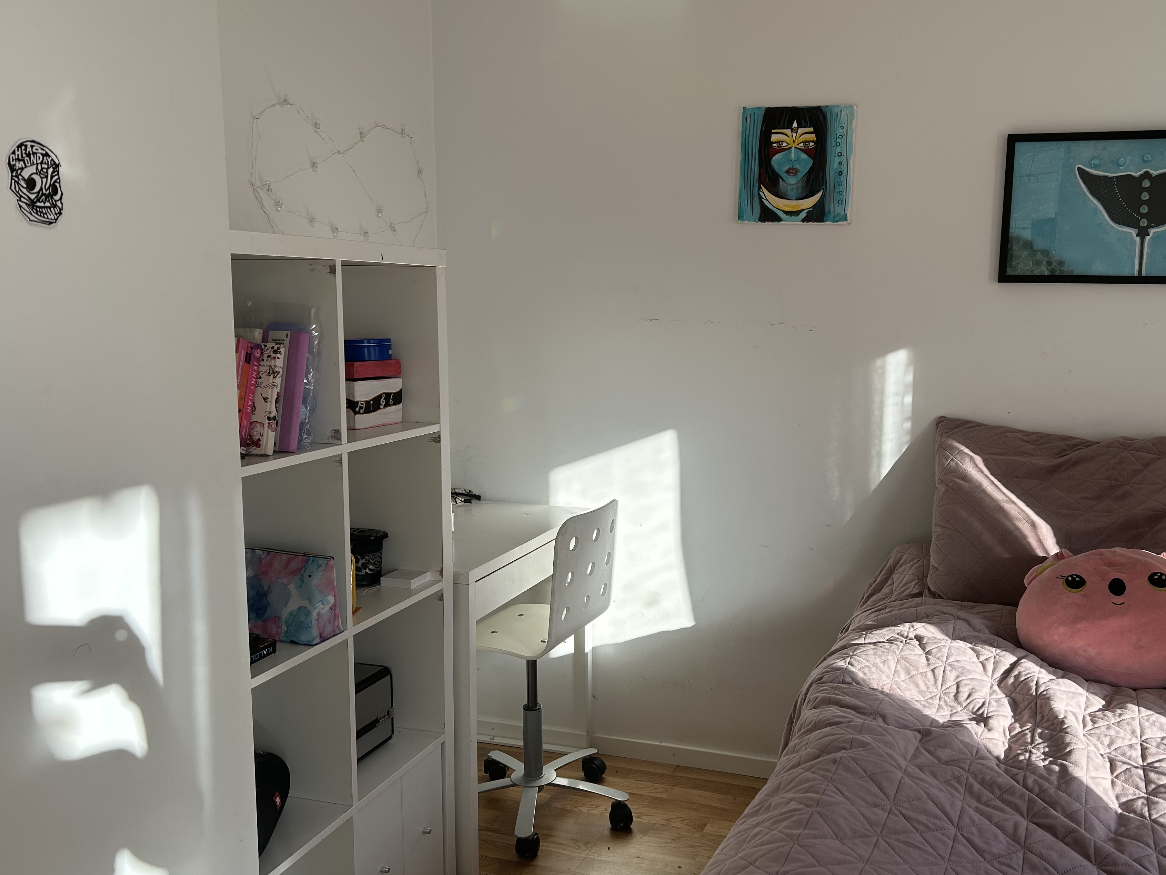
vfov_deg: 45.4
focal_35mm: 31
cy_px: 433
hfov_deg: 58.0
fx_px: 1044
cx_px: 682
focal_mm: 5.7
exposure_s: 1/389
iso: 50
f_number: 1.5
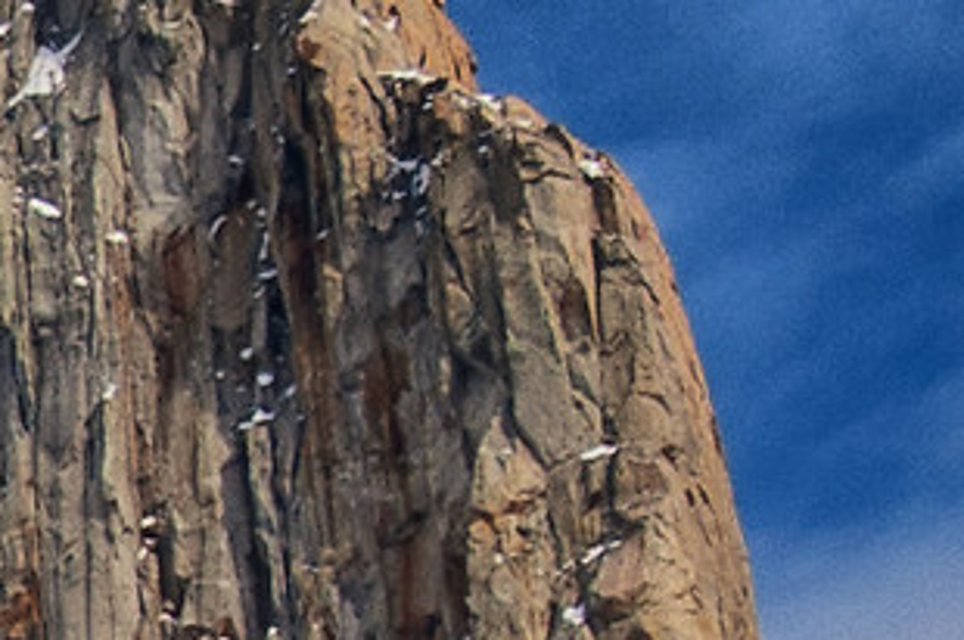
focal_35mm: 638
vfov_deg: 2.1
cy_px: 1111
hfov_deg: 3.2
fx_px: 17062
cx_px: -1776
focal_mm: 55
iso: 200
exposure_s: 1/1250
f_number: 5.6
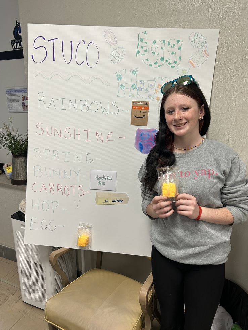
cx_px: 124
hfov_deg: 51.4
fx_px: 258
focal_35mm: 27
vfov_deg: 65.3
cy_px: 160
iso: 125
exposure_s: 1/120
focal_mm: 5.7
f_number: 1.5
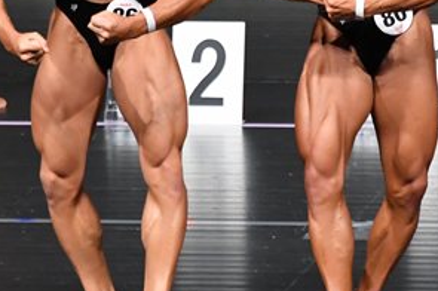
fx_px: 11011
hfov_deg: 2.3
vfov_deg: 1.5
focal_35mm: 906
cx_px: 310
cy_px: 53
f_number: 5.6
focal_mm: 230
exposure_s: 1/400
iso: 5000
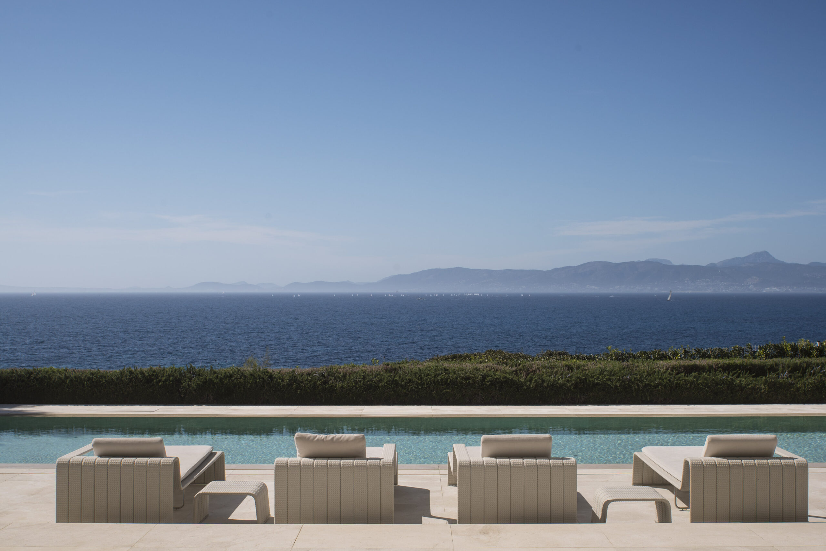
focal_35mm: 45
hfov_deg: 43.6
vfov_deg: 29.9
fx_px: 1033
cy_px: 276
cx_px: 413
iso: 100
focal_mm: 45
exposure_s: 1/400
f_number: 11
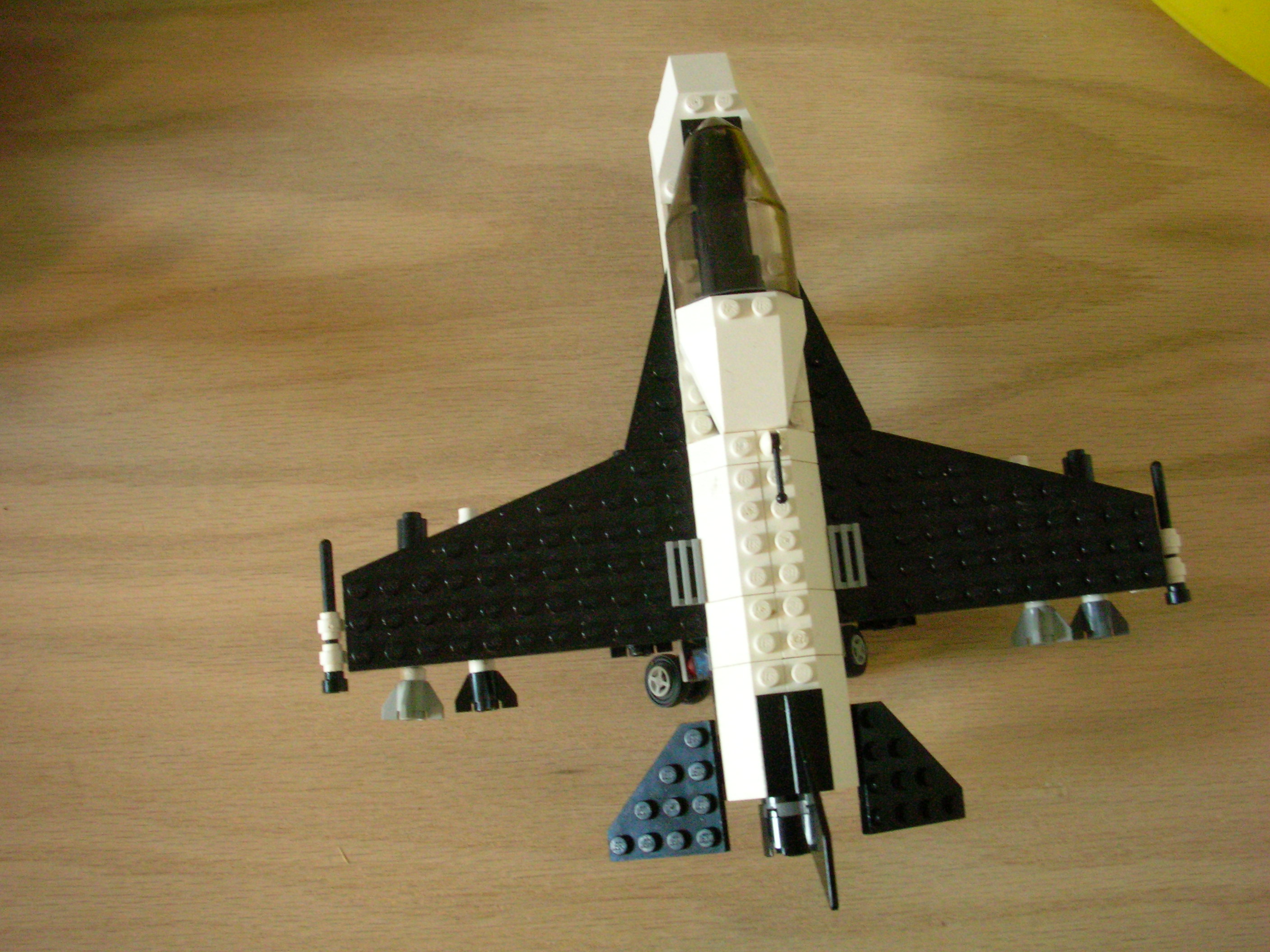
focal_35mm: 35
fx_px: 1284
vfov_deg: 40.7
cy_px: 476
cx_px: 635
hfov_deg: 52.6
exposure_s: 1/34.2
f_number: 3
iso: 400
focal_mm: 5.8
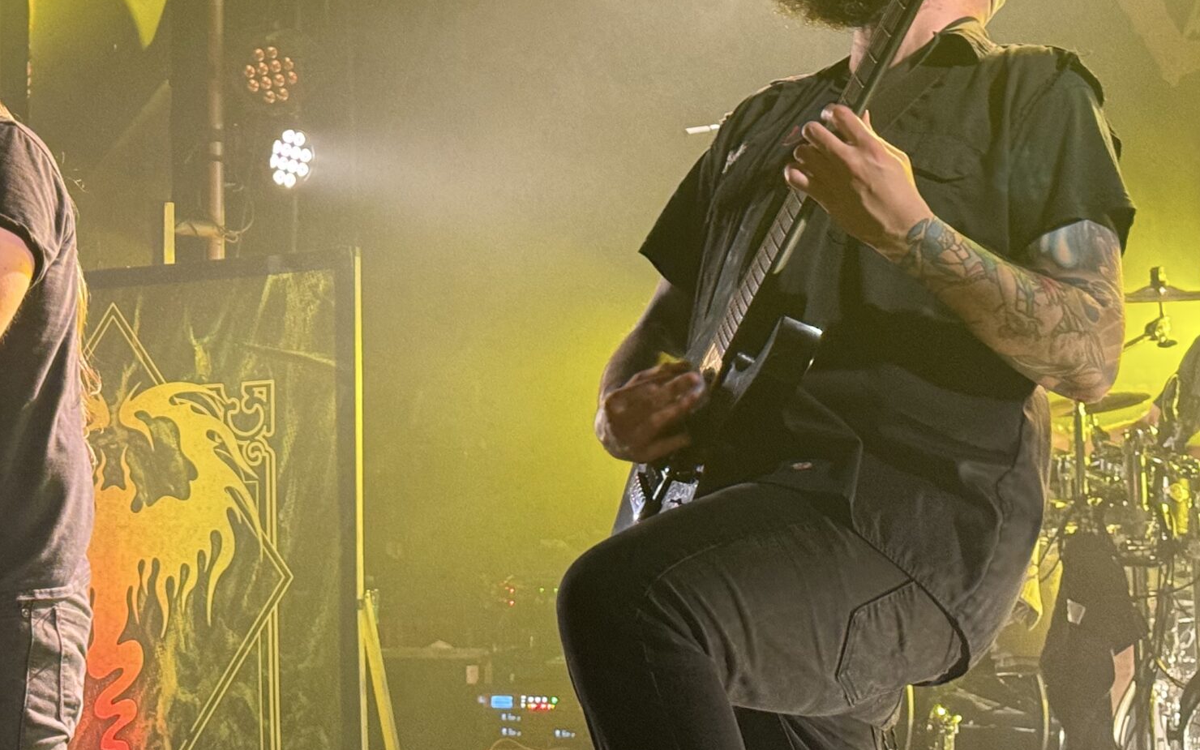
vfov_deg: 14.7
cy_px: 123
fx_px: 2878
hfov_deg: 23.1
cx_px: 181
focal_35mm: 88
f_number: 1.78
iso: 250
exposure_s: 1/49
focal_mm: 6.76
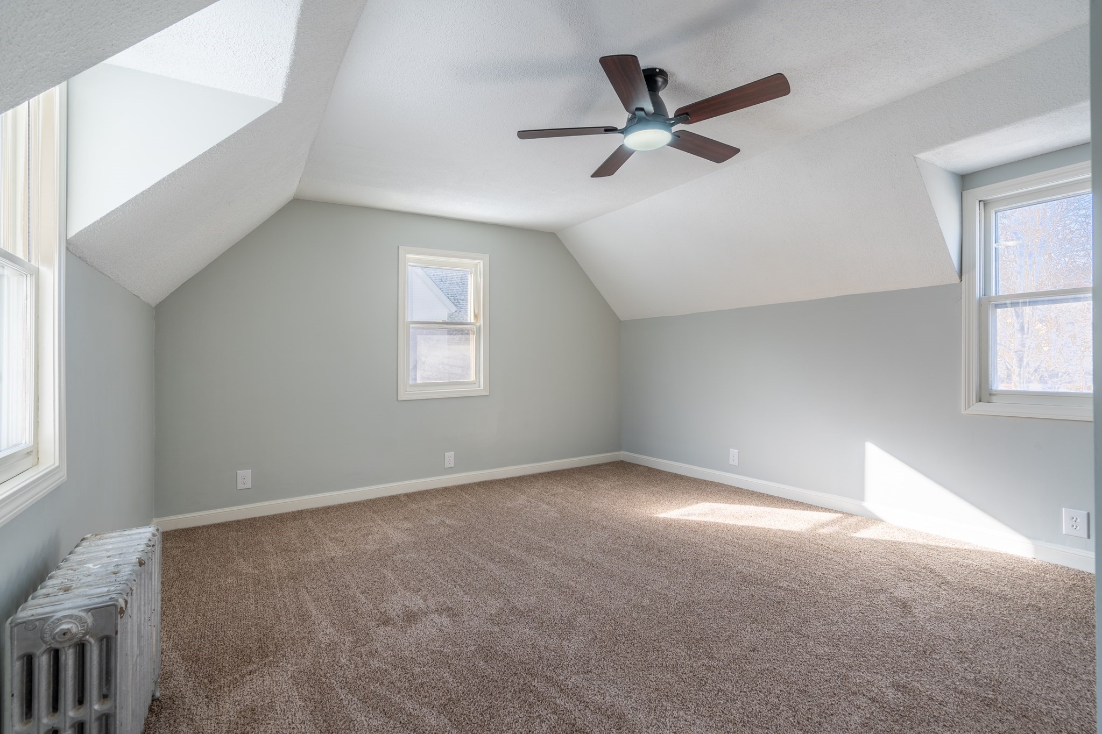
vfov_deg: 73.7
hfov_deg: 96.7
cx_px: 551
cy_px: 367
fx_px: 490
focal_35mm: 16
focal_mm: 16
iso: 100
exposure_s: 1/80
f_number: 8
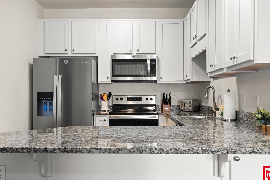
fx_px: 262
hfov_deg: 54.4
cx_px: 135
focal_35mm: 35
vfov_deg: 37.9
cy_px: 90
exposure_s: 1/3
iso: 800
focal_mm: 35
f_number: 8
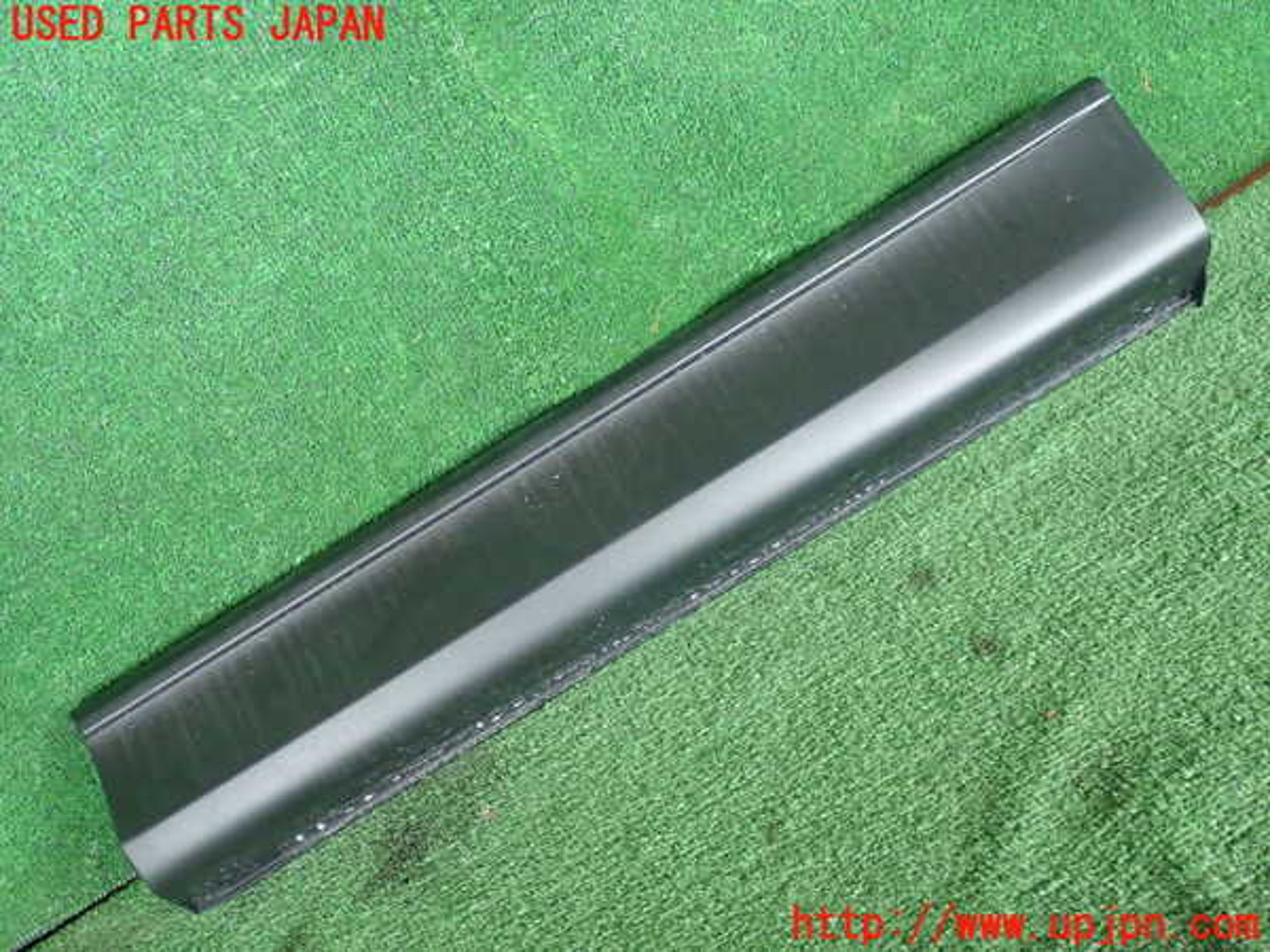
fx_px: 1394
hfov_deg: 49.0
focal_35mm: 38
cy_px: 476
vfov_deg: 37.7
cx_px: 635
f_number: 2.7
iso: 640
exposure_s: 1/160
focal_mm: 6.86
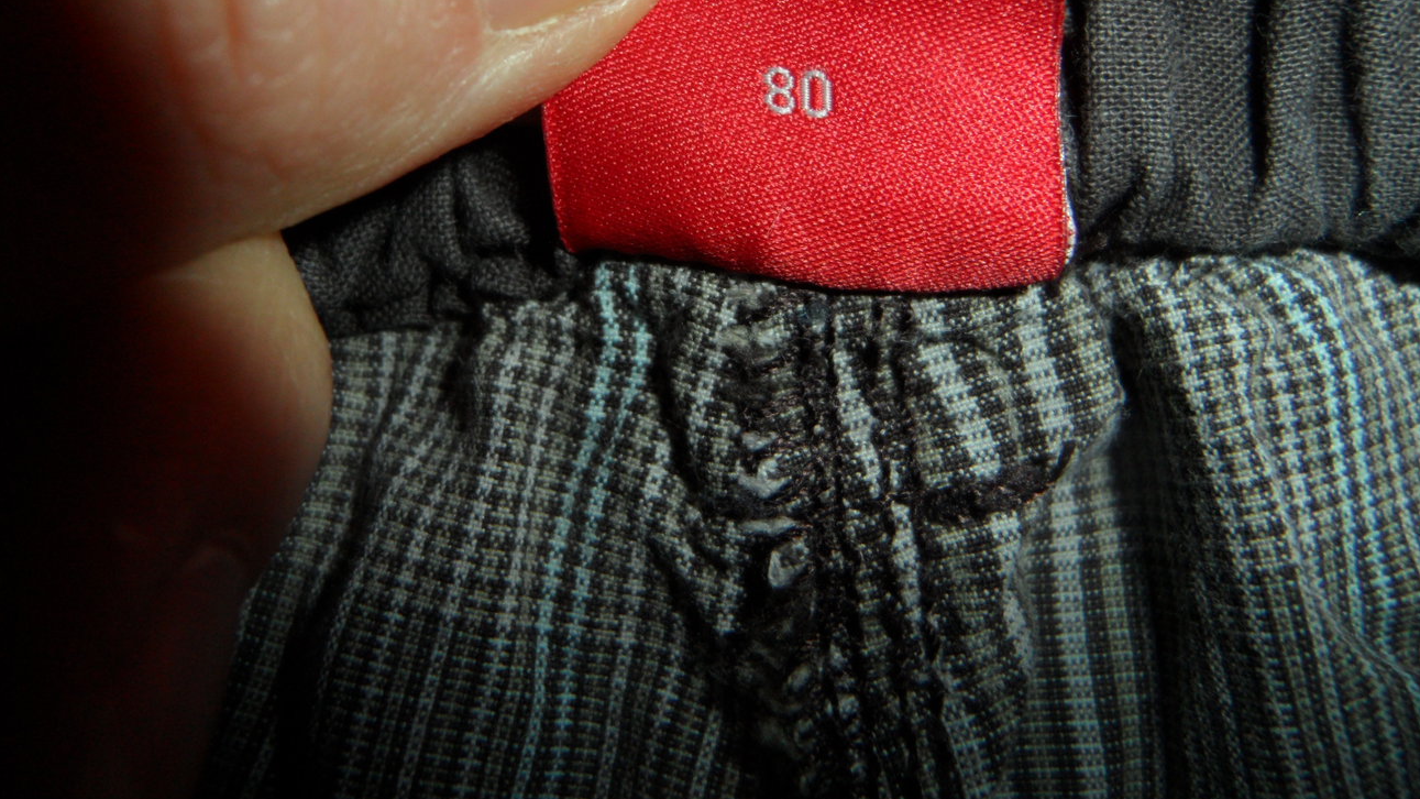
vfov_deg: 42.2
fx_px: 1017
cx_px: 713
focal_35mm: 27
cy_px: 256
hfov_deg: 69.9
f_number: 8.2
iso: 100
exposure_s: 1/10
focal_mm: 4.1
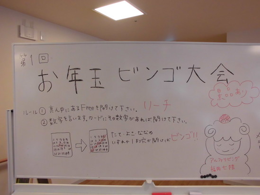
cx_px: 130
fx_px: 195
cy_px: 98
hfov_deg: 67.3
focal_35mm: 26
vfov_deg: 53.1
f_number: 3.5
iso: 100
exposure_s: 1/60
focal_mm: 4.6
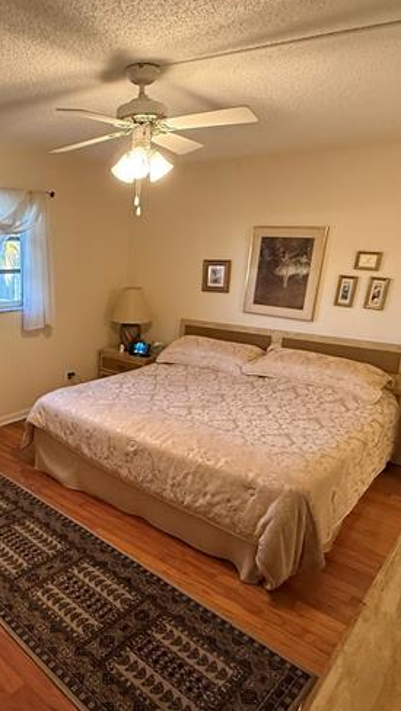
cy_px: 370
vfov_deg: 74.0
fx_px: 472
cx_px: 80
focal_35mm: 25
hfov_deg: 43.9
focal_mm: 2.22
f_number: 2.2
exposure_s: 1/60
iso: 400
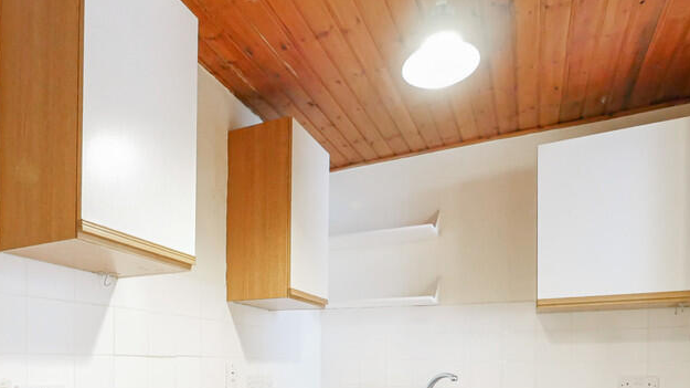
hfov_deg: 73.1
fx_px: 457
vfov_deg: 41.2
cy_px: 369
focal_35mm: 25
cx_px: 268
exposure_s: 1/25
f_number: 4
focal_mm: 7
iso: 3200
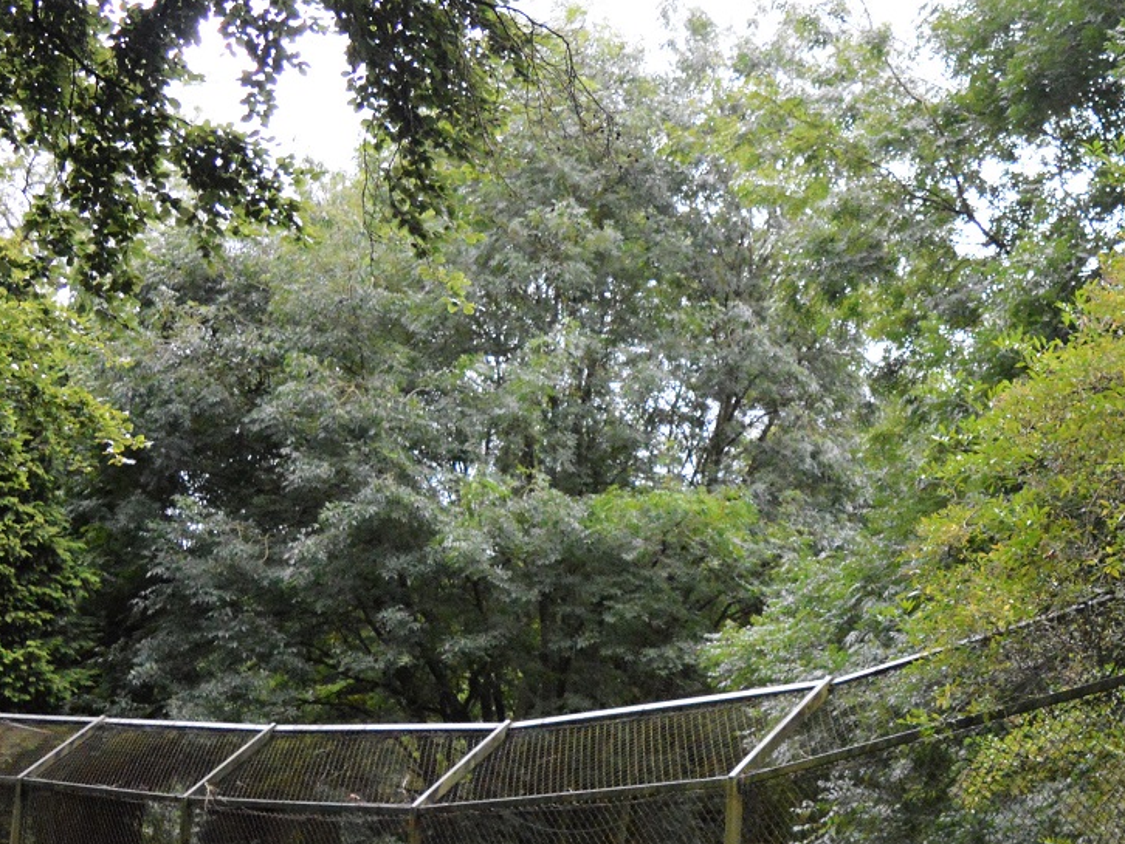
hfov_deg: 31.7
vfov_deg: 25.1
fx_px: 1886
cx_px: 1003
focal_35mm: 58
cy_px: 585
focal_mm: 18
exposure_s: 1/4000
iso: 3200
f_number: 3.5
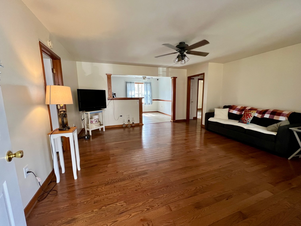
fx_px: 113
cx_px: 150
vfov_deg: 89.9
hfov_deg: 106.2
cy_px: 113
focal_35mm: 13
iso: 200
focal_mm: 1.57
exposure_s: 1/120
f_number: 1.8
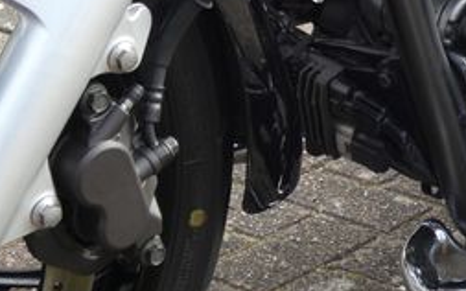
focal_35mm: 110
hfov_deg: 18.5
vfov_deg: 11.4
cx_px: 459
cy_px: -134
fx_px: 1397
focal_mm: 7.3
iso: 80
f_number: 3.6
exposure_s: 1/125
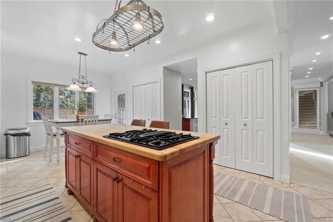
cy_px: 111
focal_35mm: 15
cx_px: 166
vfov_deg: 77.3
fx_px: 139
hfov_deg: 100.4
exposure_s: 1/2
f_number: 8
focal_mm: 10
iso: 250
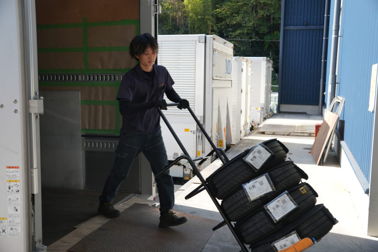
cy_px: 126
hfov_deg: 49.5
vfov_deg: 34.2
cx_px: 189
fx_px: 410
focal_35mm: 39
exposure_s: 1/160
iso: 200
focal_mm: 26.6
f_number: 4.5
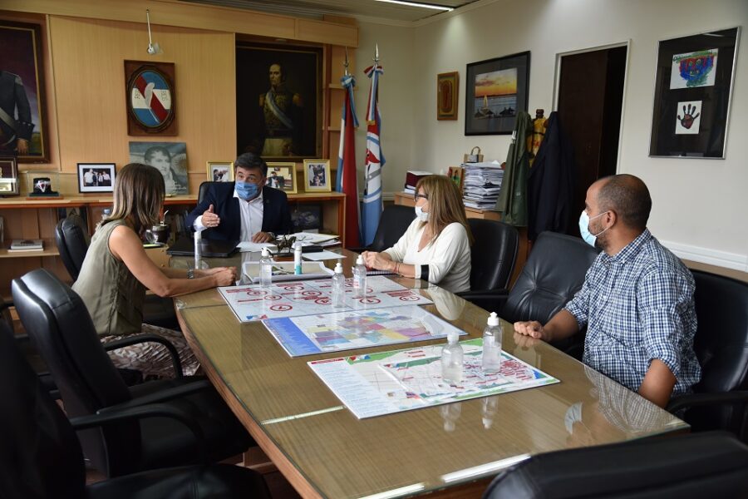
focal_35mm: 30
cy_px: 250
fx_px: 623
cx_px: 374
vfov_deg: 43.6
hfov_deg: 61.9
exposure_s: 1/60
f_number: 4
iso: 400
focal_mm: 30
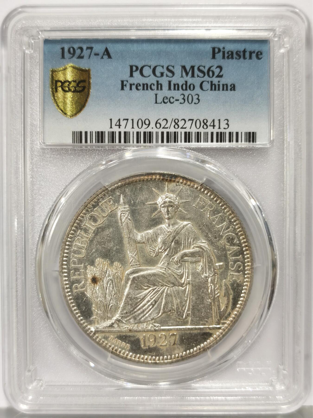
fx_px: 651
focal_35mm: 54
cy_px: 209
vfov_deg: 35.5
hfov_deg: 27.0
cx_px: 156
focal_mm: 5.56
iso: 100
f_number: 16
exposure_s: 1/100
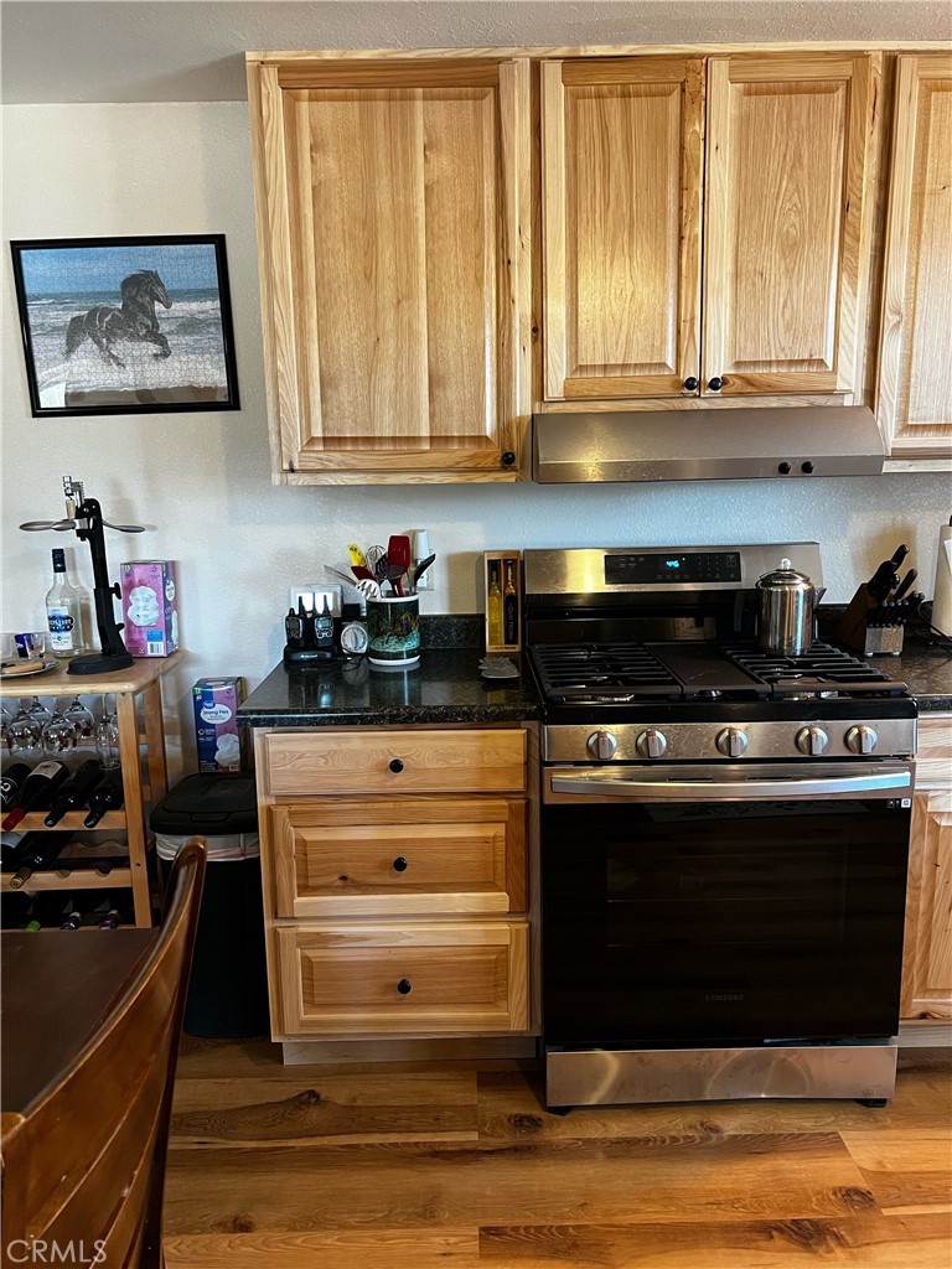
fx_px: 953
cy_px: 634
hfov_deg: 53.1
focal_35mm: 26
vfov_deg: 67.3
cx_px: 476
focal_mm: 5.7
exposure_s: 1/60
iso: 320
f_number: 1.5
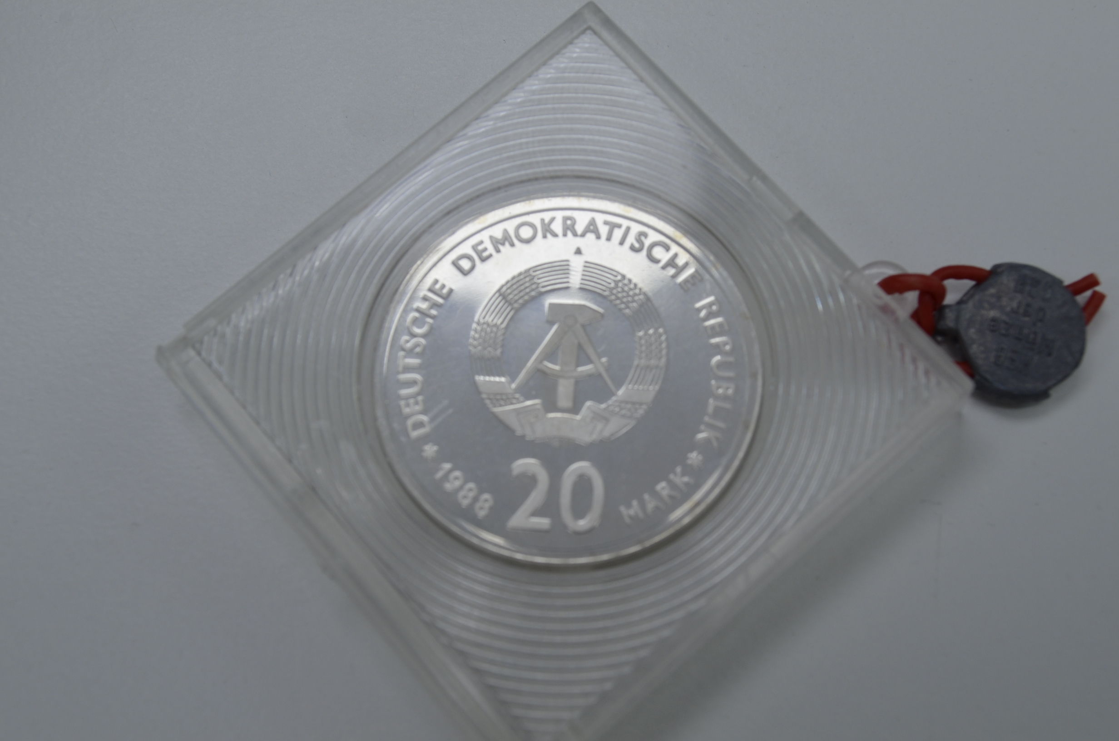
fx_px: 1582
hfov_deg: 39.0
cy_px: 370
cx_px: 560
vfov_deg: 26.4
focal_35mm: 51
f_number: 8
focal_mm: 34
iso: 160
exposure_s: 1/60
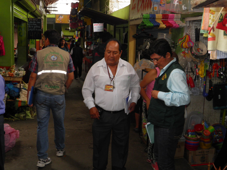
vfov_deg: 32.9
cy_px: 85
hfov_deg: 42.9
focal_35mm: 44
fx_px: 289
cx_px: 114
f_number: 3.3
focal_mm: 7.9
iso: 100
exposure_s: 1/60
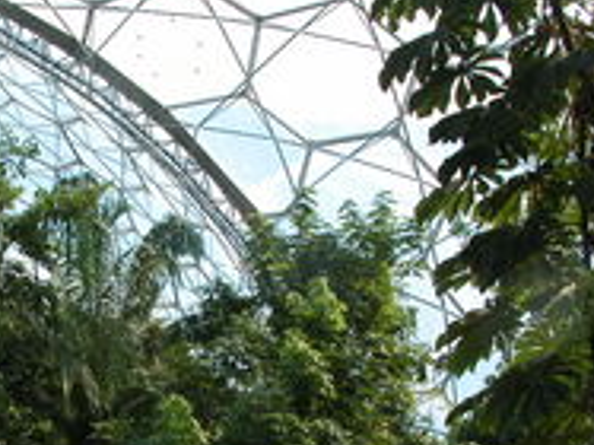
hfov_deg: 25.4
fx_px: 1286
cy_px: 331
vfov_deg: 19.5
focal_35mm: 75
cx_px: 86
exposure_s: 1/242
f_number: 5.6
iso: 100
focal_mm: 8.9
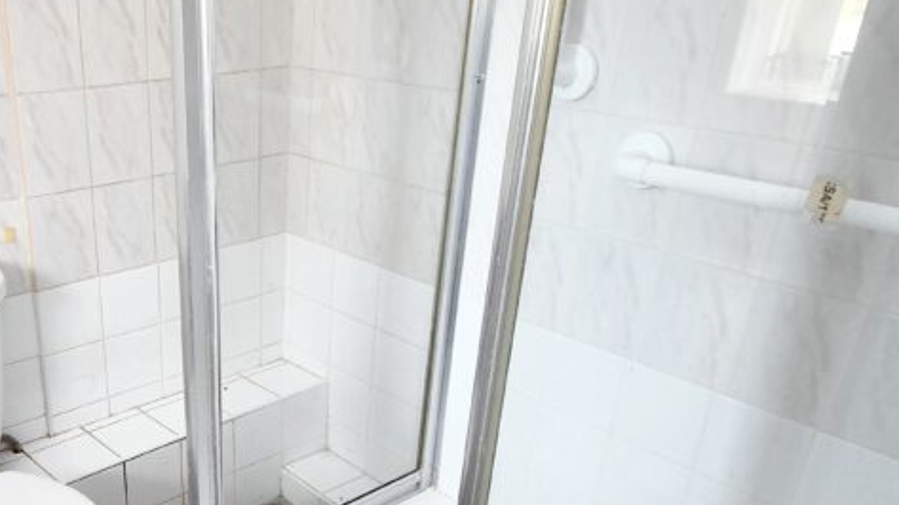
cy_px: 382
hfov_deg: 55.4
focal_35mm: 34
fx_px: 810
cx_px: 232
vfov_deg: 33.9
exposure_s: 1/13
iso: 560
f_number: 4.5
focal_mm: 10
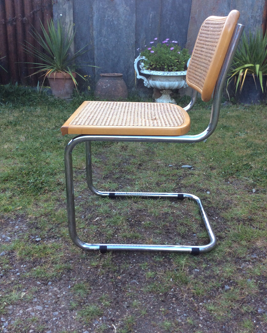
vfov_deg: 49.0
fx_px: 365
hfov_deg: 40.1
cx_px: 141
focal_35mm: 37
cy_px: 146
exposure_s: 1/100
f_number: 2.4
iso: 40
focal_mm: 3.3
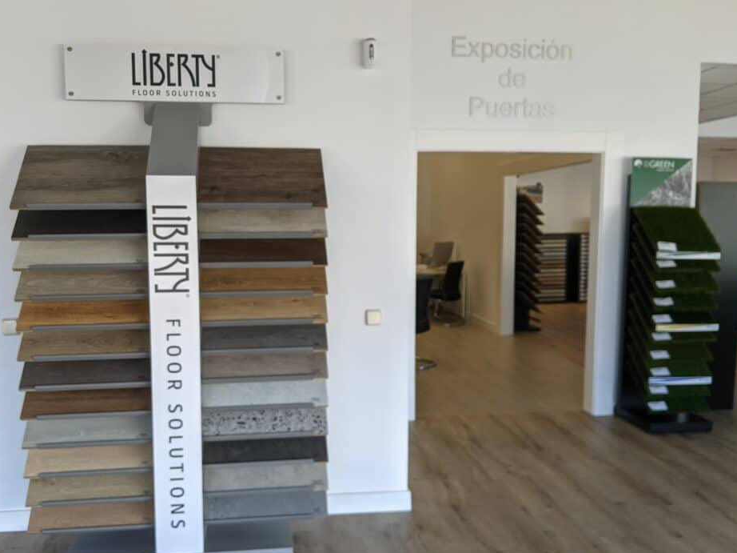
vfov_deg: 46.8
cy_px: 294
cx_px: 337
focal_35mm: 30
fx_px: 639
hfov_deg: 59.9
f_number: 1.8
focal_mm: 4.44
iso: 64
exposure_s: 1/140
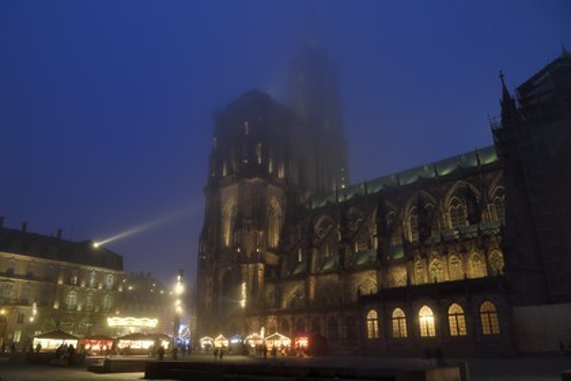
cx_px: 286
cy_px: 190
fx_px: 412
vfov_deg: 49.6
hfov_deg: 69.4
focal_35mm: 26
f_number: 8
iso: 400
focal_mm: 26
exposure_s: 1/2
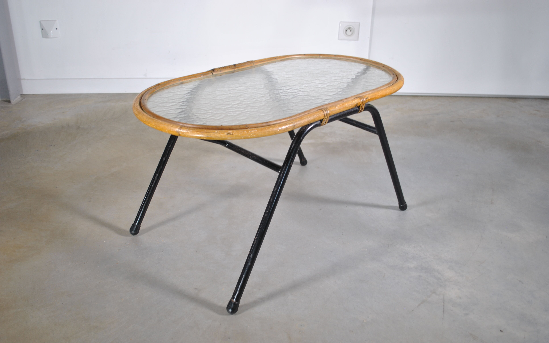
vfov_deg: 37.3
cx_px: 274
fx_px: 509
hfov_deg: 56.7
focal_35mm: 34
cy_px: 172
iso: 200
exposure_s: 1/25
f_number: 4
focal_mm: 22
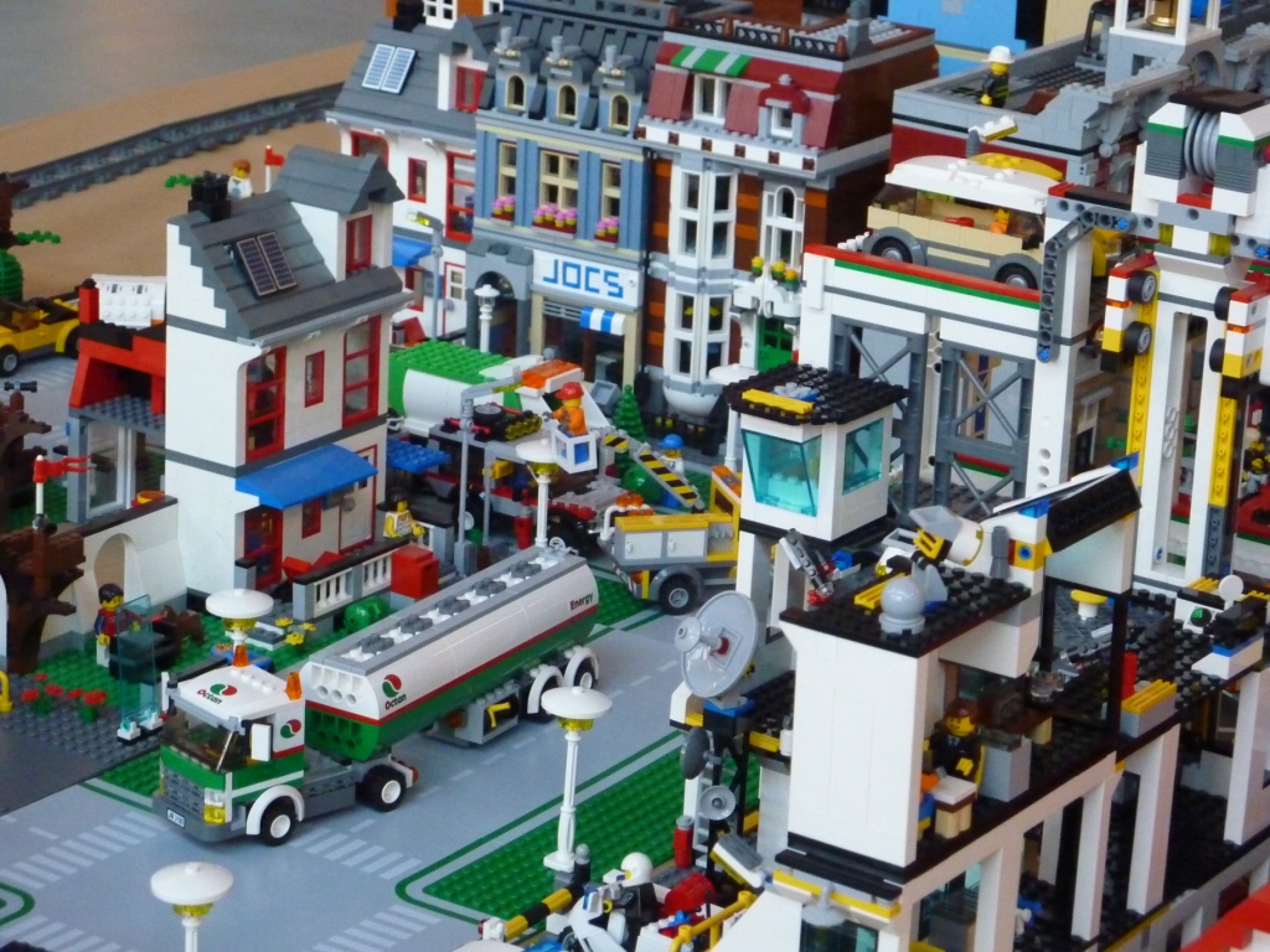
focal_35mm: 96
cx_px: 635
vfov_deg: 15.4
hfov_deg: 20.4
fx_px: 3522
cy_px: 476
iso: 800
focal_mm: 15.8
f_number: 4.3
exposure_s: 1/50
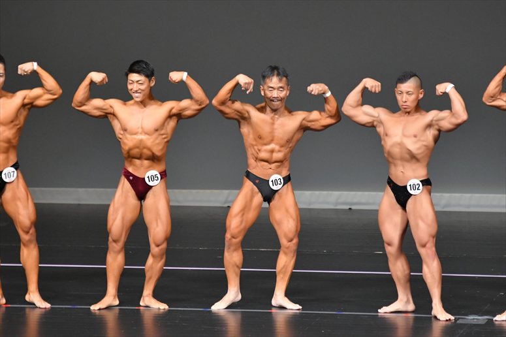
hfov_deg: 6.5
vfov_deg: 4.4
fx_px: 4425
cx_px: 253
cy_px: 168
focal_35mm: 315
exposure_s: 1/400
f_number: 5.6
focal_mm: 210
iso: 5000
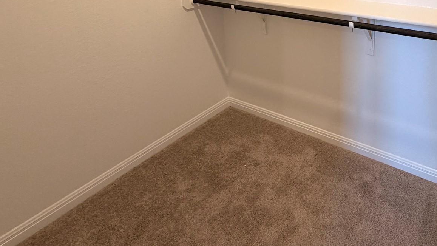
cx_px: 308
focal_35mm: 27
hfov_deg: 67.0
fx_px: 313
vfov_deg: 37.0
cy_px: -17
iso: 160
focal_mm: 2.22
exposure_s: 1/60
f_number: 2.2
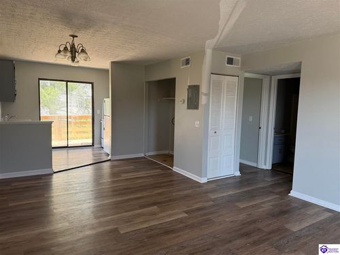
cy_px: 128
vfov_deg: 56.8
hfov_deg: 71.6
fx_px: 236
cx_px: 170
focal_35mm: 24
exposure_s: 1/212
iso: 200
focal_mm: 6.76
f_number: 1.78
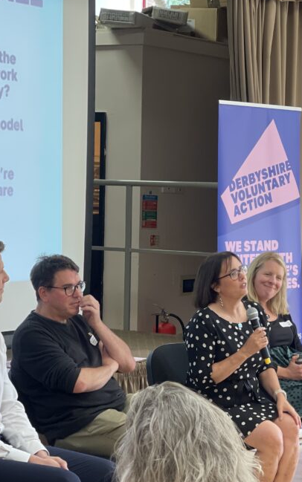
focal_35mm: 107
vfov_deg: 19.4
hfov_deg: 12.2
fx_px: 1408
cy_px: 274
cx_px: 266
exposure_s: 1/33
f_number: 2.2
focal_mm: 7.5
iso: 125
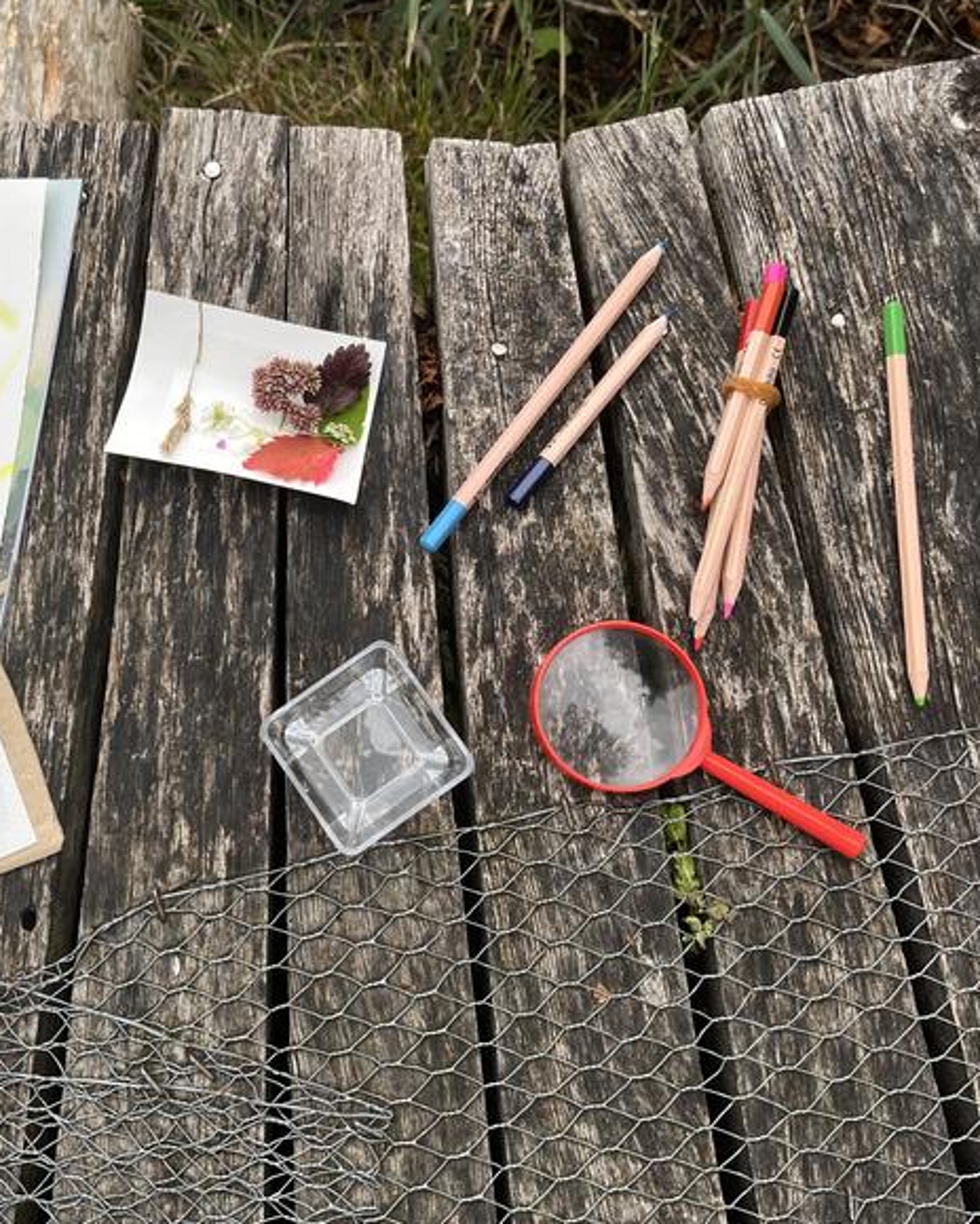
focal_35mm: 35
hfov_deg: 41.5
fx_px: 1269
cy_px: 612
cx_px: 298
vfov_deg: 51.5
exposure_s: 1/214
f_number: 1.6
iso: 40
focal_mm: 5.1
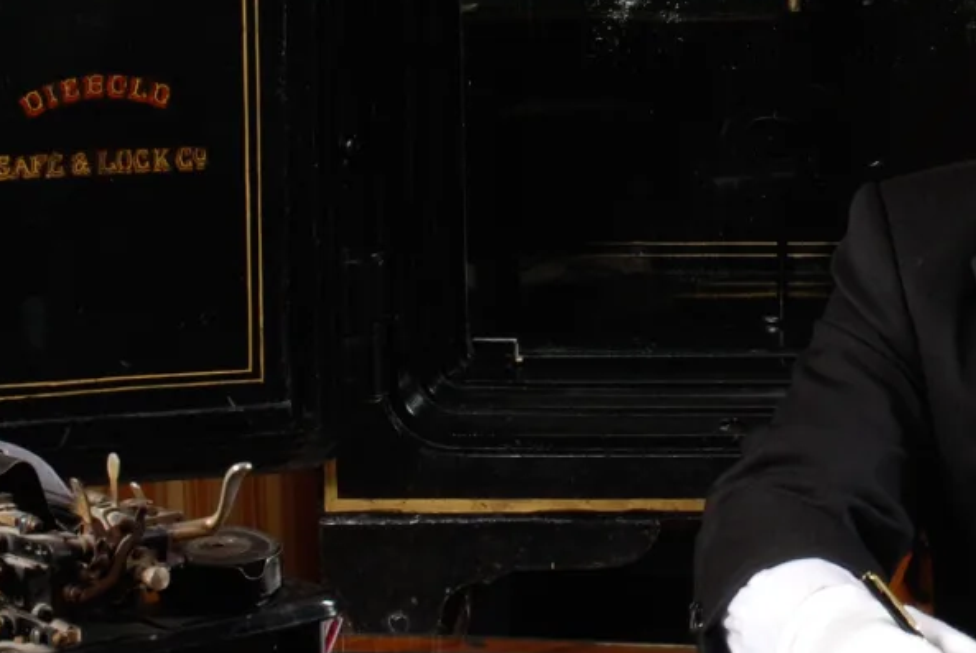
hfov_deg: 13.8
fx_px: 3982
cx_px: 904
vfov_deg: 9.4
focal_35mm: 147
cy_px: 170
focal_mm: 29
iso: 200
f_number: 10
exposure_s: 1/125
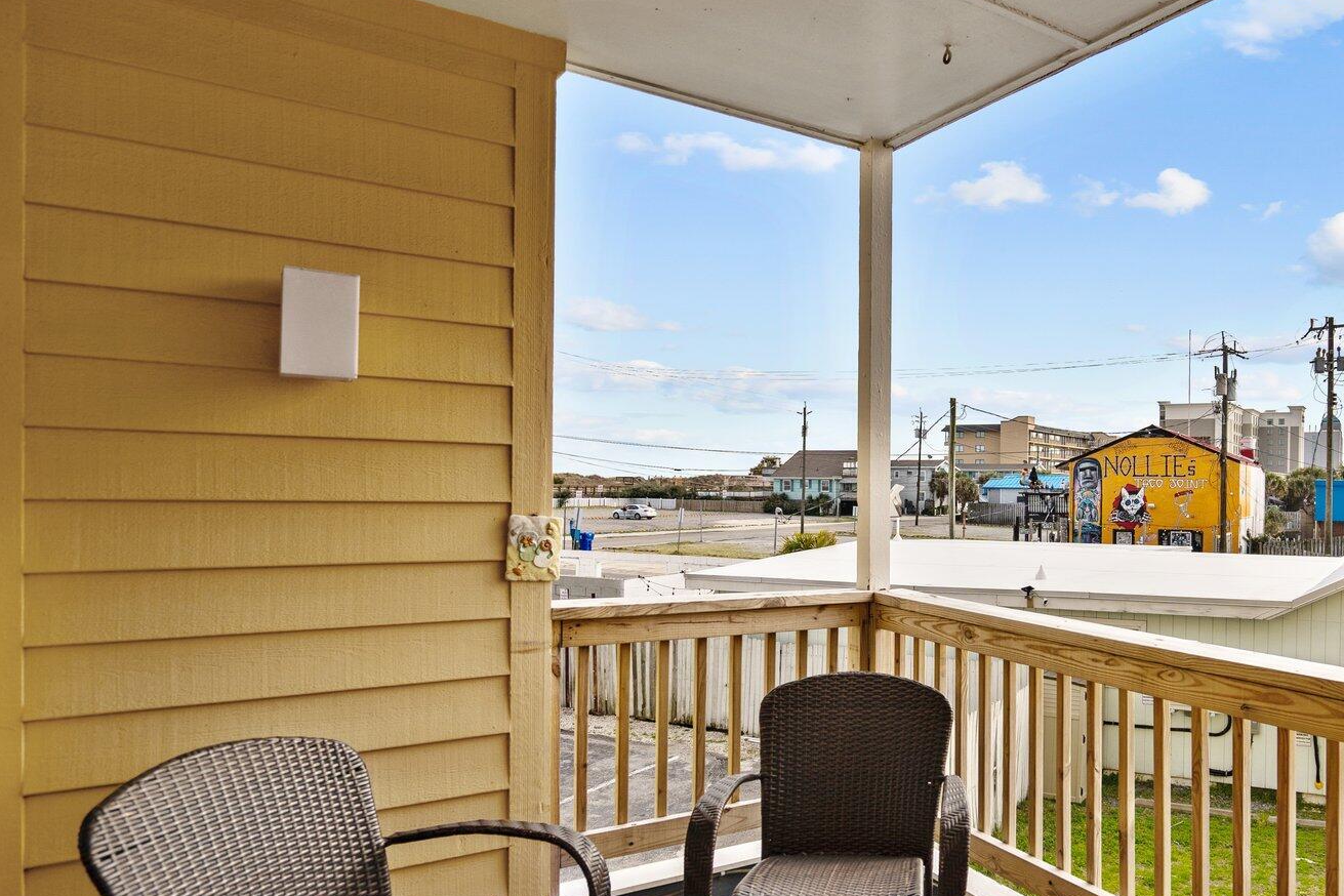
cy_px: 511
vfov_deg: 51.1
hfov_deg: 67.6
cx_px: 983
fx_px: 933
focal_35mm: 25
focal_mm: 16
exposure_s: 1/1600
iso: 200
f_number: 4
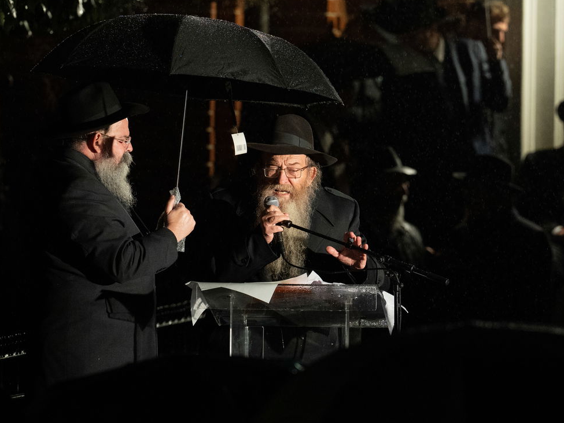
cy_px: 234
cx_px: 300
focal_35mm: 377
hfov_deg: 5.3
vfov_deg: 3.9
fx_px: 6142
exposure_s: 1/500
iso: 3200
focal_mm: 182
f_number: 3.2
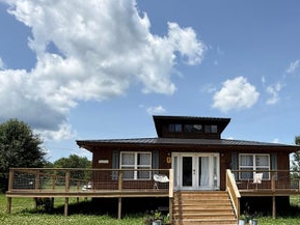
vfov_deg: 44.1
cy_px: 166
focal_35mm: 31
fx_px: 269
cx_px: 212
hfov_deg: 56.4
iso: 50
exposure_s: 1/2237
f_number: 2.2
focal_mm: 2.22
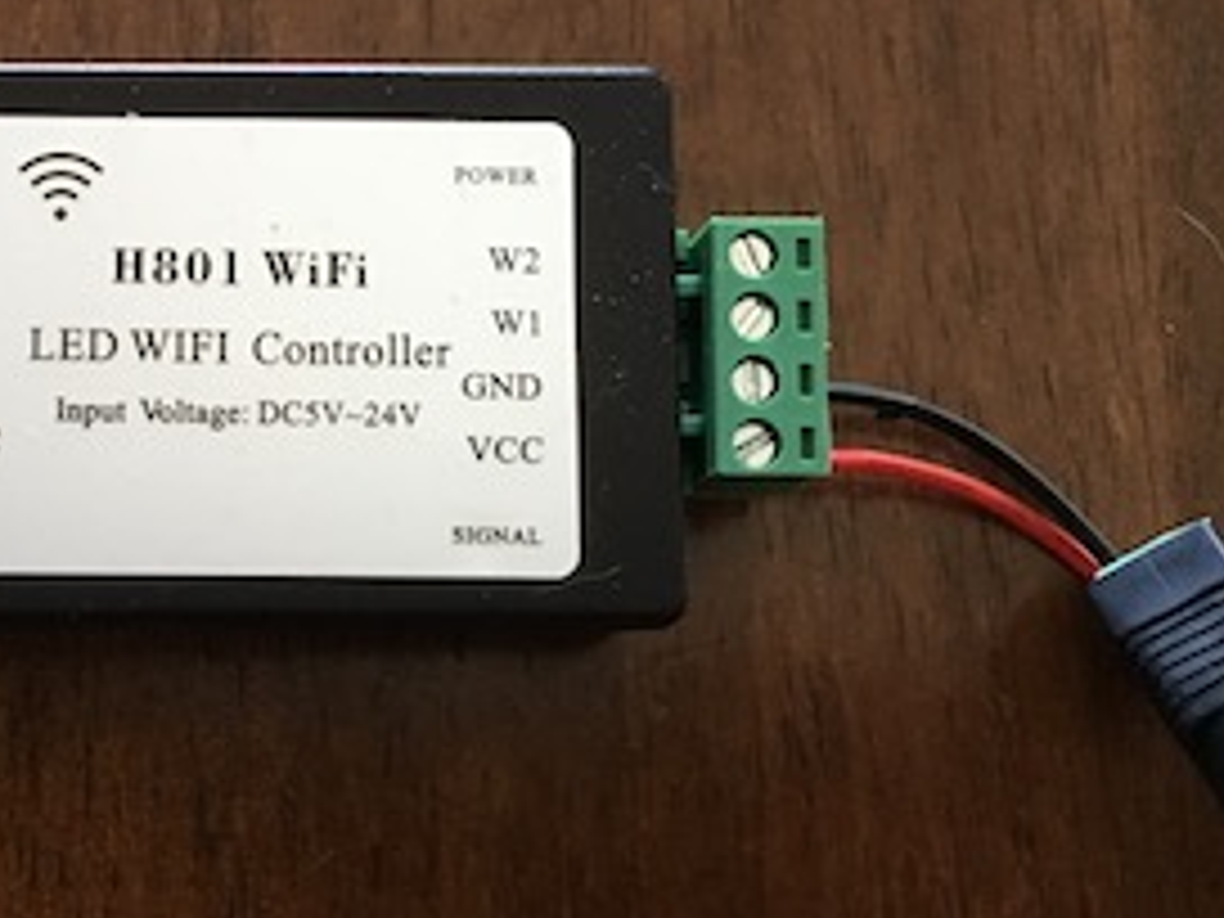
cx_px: 207
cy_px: 423
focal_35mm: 64
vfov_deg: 22.9
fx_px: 2263
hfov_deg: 29.4
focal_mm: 4.15
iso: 200
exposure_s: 1/15
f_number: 2.2
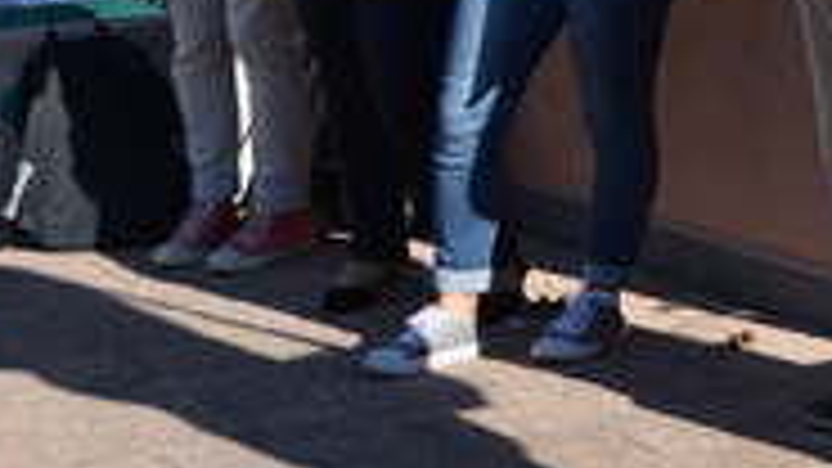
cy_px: -176
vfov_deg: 7.5
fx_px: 3507
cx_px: 850
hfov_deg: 13.3
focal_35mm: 159
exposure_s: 1/320
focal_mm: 30
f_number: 8
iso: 200
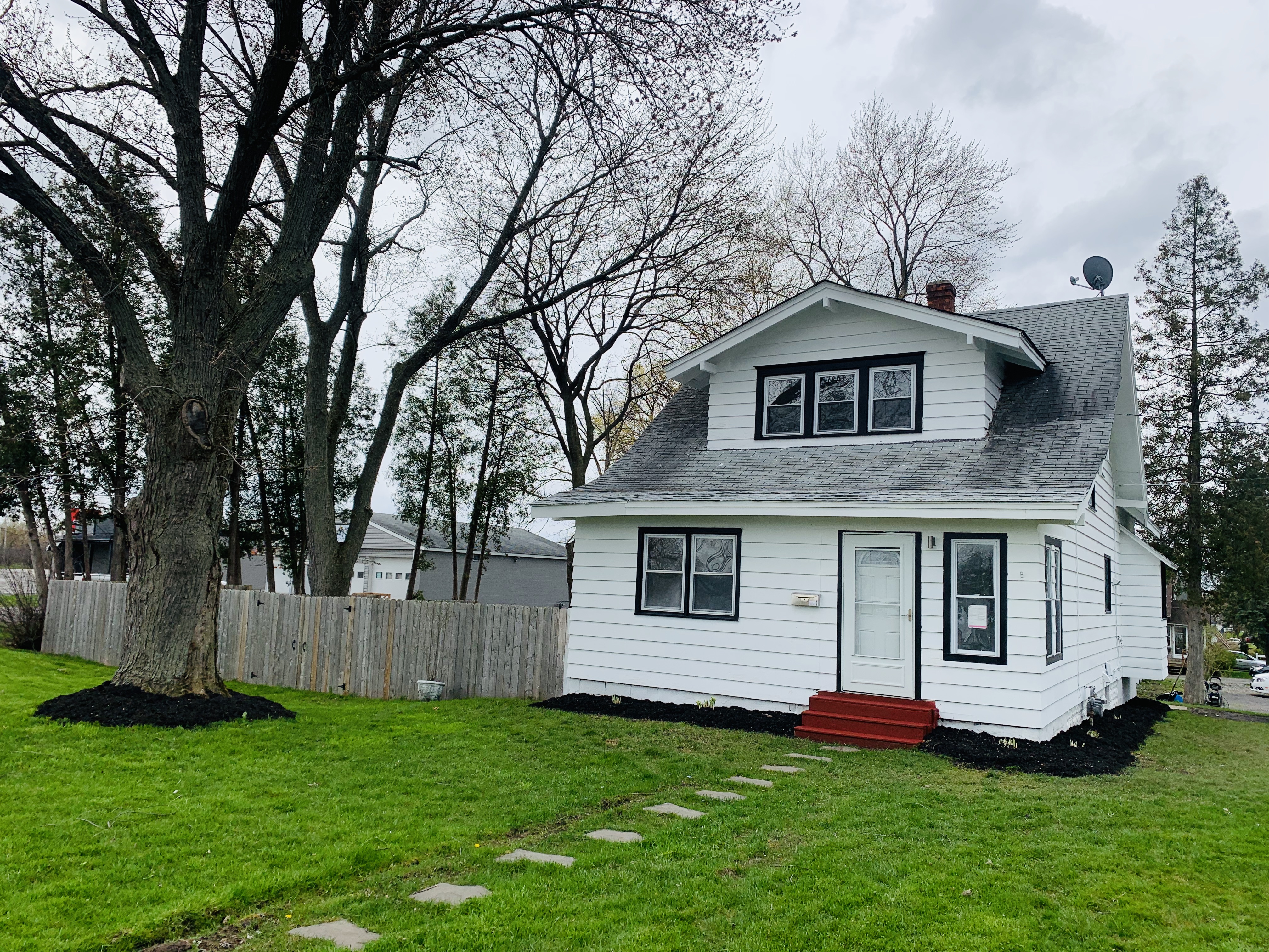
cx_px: 634
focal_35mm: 26
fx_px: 953
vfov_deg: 53.1
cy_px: 476
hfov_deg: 67.3
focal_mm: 4.25
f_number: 1.8
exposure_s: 1/2114
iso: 25
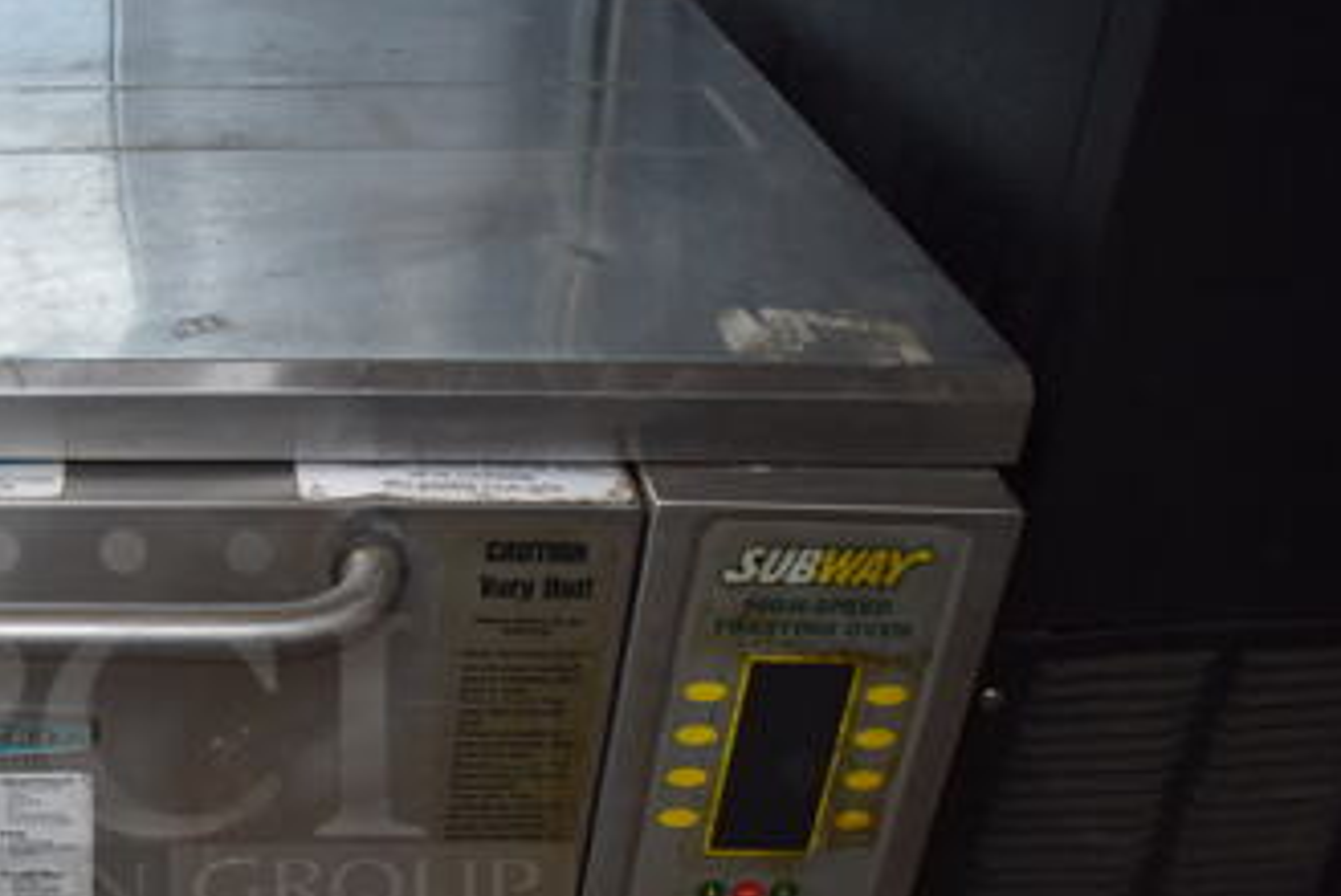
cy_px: 717
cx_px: 122
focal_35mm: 50
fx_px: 1864
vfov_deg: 26.5
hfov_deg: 36.9
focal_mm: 18
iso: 640
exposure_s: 1/250
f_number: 3.5
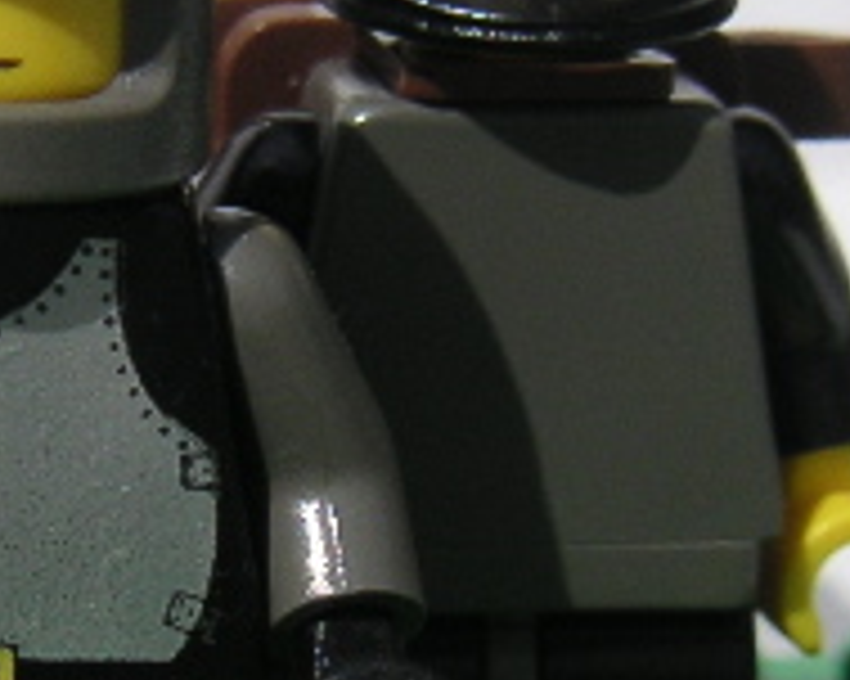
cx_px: 171
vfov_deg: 9.8
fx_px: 3948
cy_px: 230
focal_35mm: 157
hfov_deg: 12.2
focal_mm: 6
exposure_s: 1/350
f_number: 6.7
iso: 50
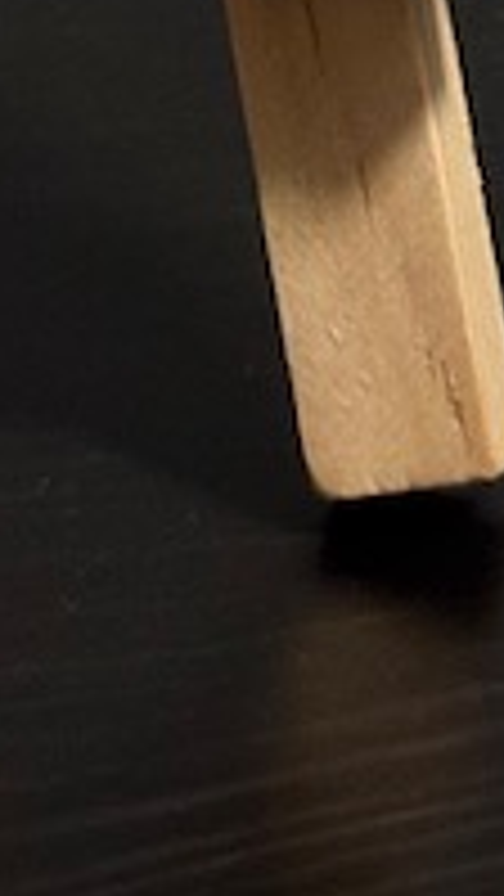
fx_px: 6388
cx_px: -382
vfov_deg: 7.4
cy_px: -1364
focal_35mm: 269
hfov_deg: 4.5
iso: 250
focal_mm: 6.86
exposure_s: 1/45
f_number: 1.78
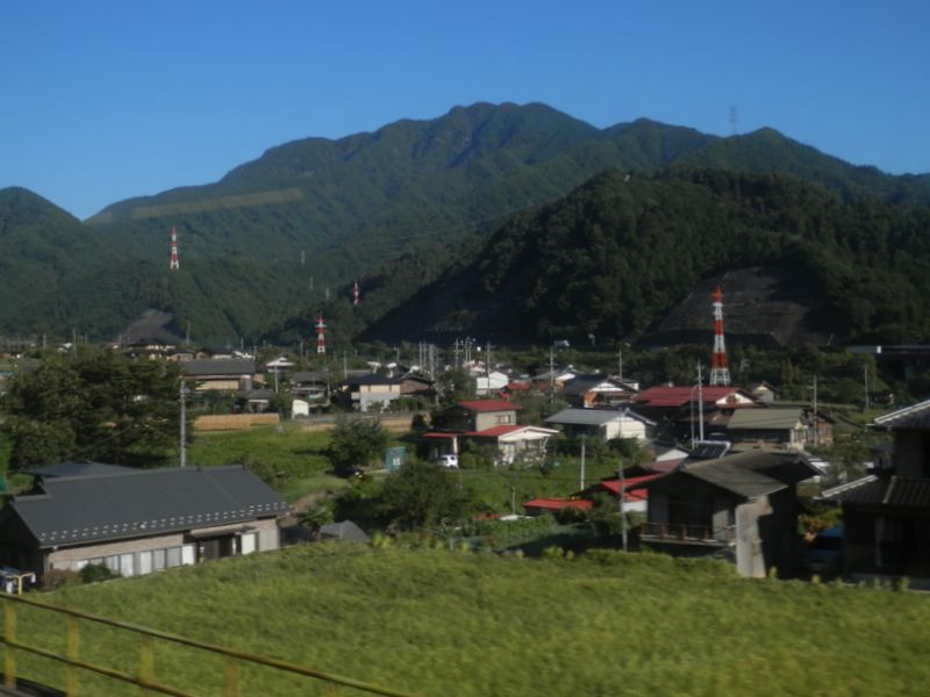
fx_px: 994
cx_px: 465
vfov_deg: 38.7
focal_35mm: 37
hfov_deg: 50.1
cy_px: 348
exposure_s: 1/125
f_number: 10.1
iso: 80
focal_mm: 6.6
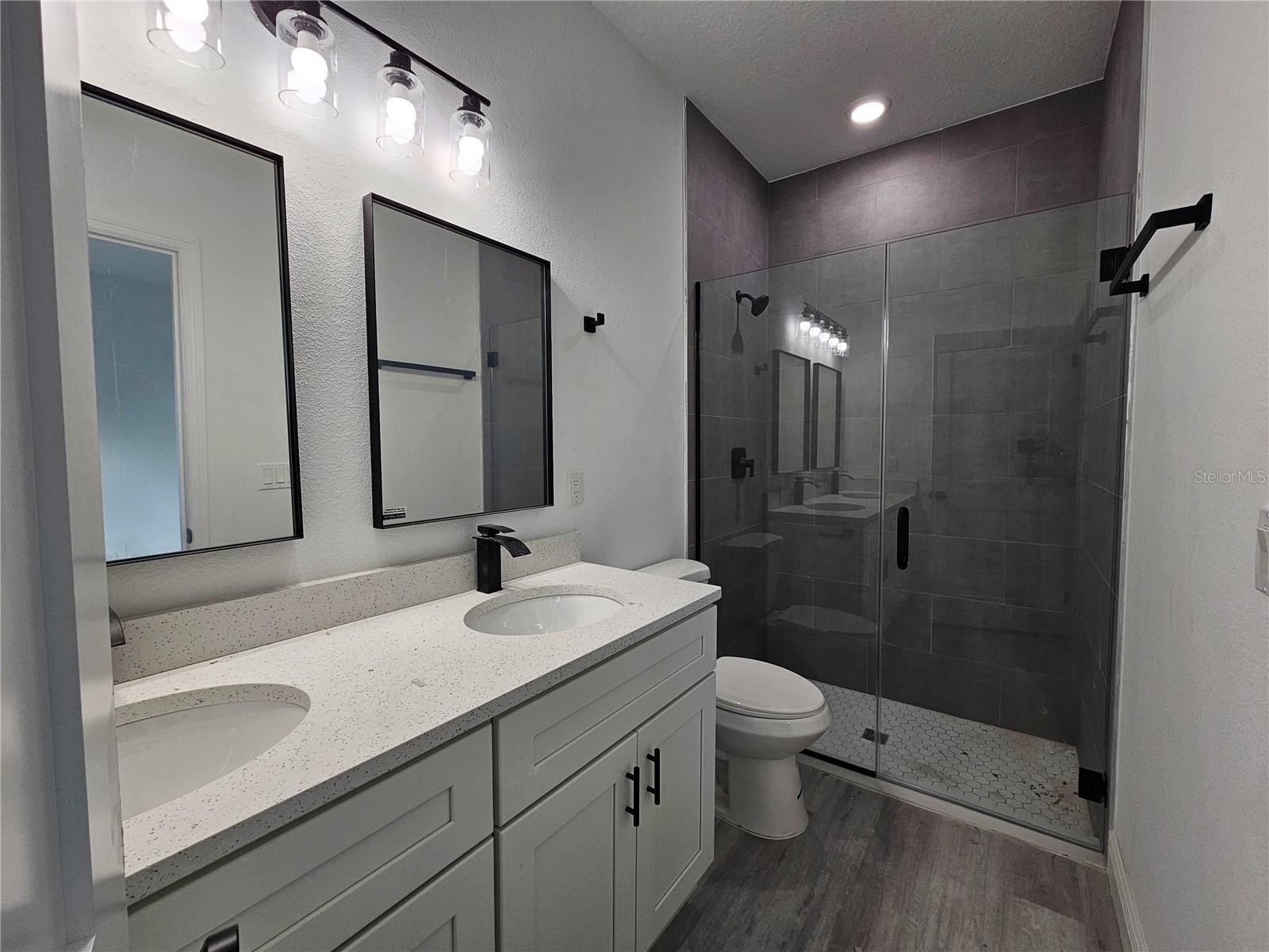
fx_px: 477
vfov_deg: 89.9
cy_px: 476
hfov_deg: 106.2
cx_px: 634
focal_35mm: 13
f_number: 2.2
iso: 80
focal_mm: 2.2
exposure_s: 1/120
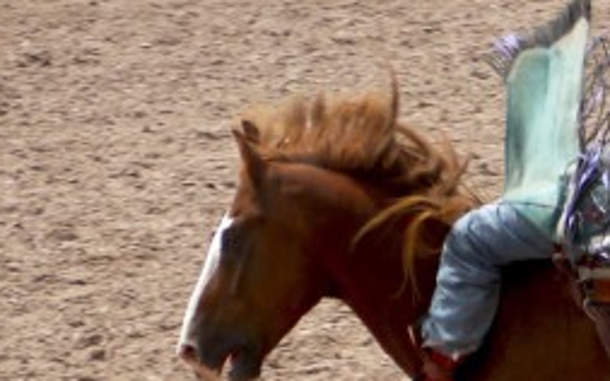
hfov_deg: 3.1
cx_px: 779
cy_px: -2
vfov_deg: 2.0
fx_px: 11119
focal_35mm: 669
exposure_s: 1/500
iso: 200
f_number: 4.4
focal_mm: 78
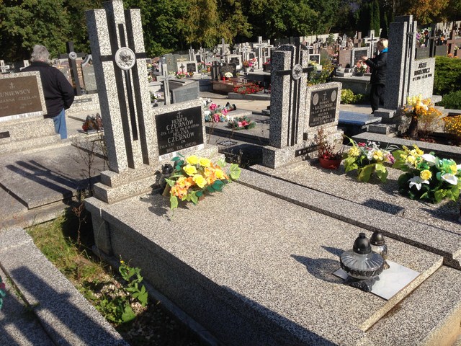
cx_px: 230
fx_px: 439
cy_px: 173
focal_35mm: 33
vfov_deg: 42.9
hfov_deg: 55.4
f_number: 2.4
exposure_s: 1/1695
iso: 50
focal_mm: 4.12
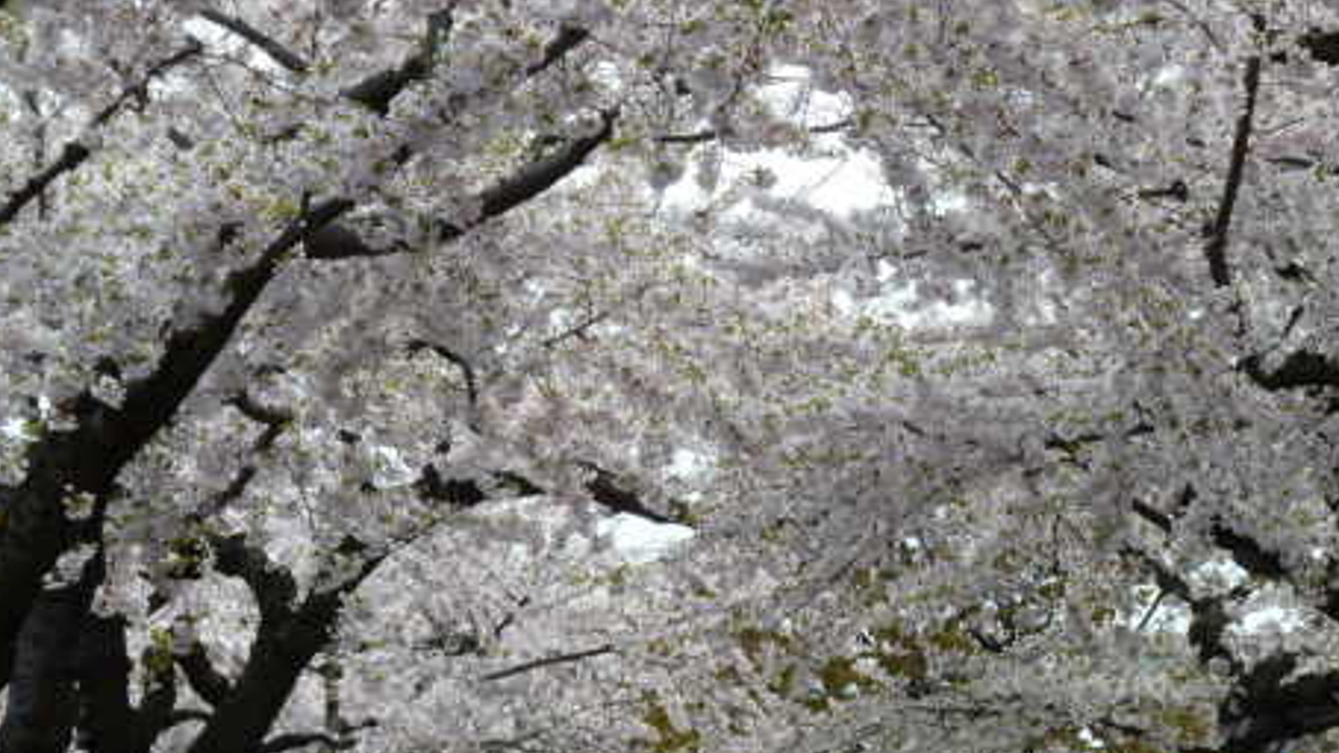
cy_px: 491
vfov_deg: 6.2
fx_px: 6959
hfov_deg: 11.0
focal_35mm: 196
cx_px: 903
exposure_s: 1/320
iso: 80
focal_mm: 21
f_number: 4.4
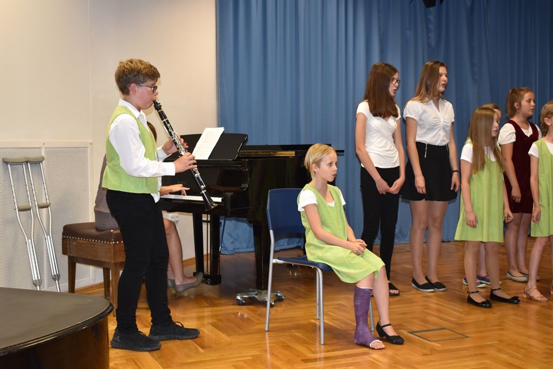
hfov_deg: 41.1
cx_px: 276
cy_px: 184
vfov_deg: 28.1
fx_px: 737
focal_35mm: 48
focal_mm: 32
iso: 720
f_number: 4.5
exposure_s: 1/60
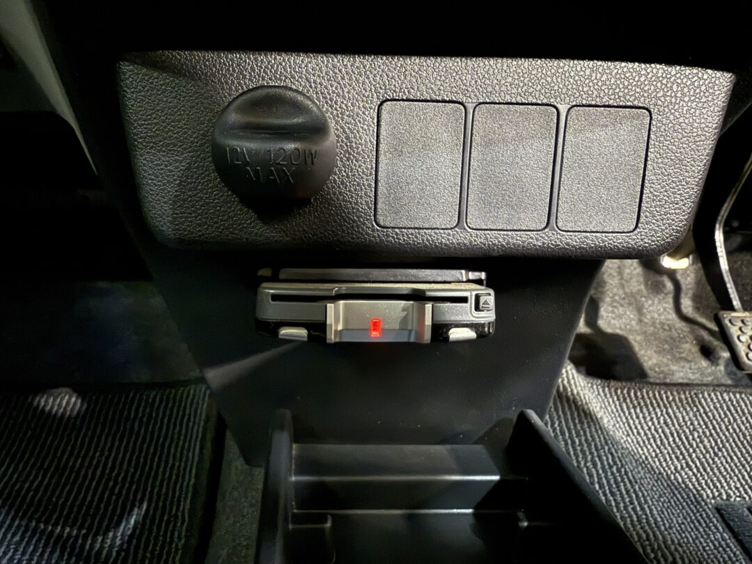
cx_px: 376
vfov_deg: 56.8
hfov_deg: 71.6
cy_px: 282
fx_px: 521
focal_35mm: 24
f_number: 2.2
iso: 640
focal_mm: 2.22
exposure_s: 1/13
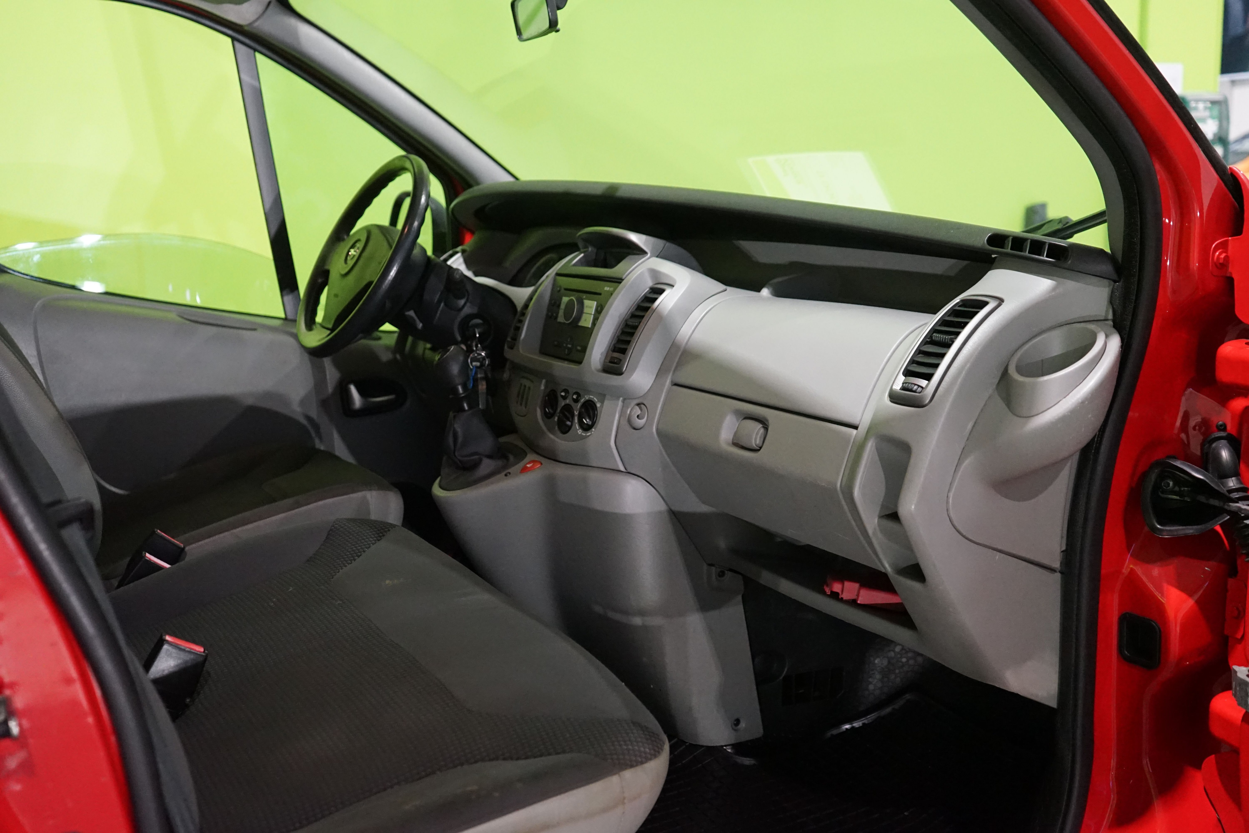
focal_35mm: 35
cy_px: 416
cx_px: 624
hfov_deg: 54.4
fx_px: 1214
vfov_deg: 37.9
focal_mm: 35
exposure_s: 1/160
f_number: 4
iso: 5000
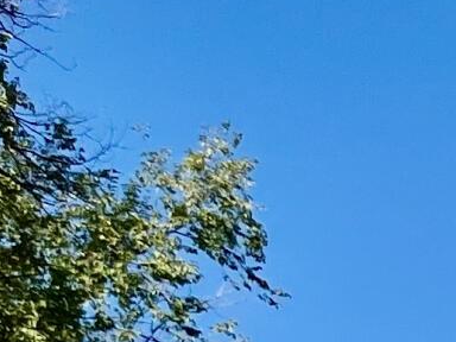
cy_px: 1250
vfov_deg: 6.3
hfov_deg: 8.1
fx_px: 2674
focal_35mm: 203
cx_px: 1439
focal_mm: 5.1
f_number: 1.6
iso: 50
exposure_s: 1/5848
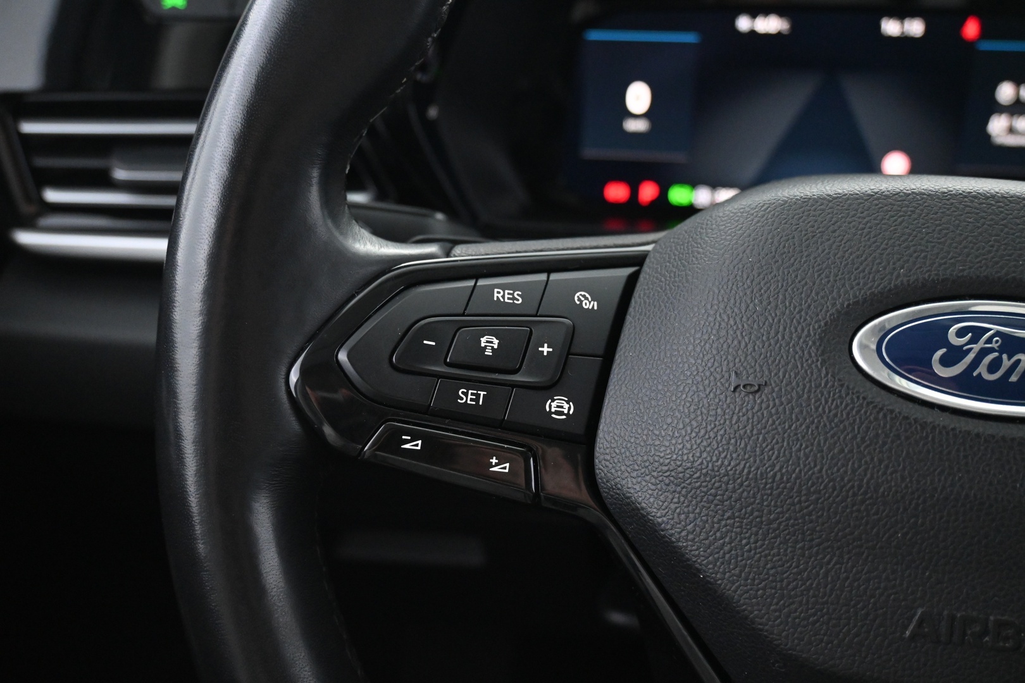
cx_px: 512
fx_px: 940
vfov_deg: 40.0
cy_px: 342
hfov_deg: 57.2
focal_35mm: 33
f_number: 4
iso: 4000
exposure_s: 1/40
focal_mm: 22
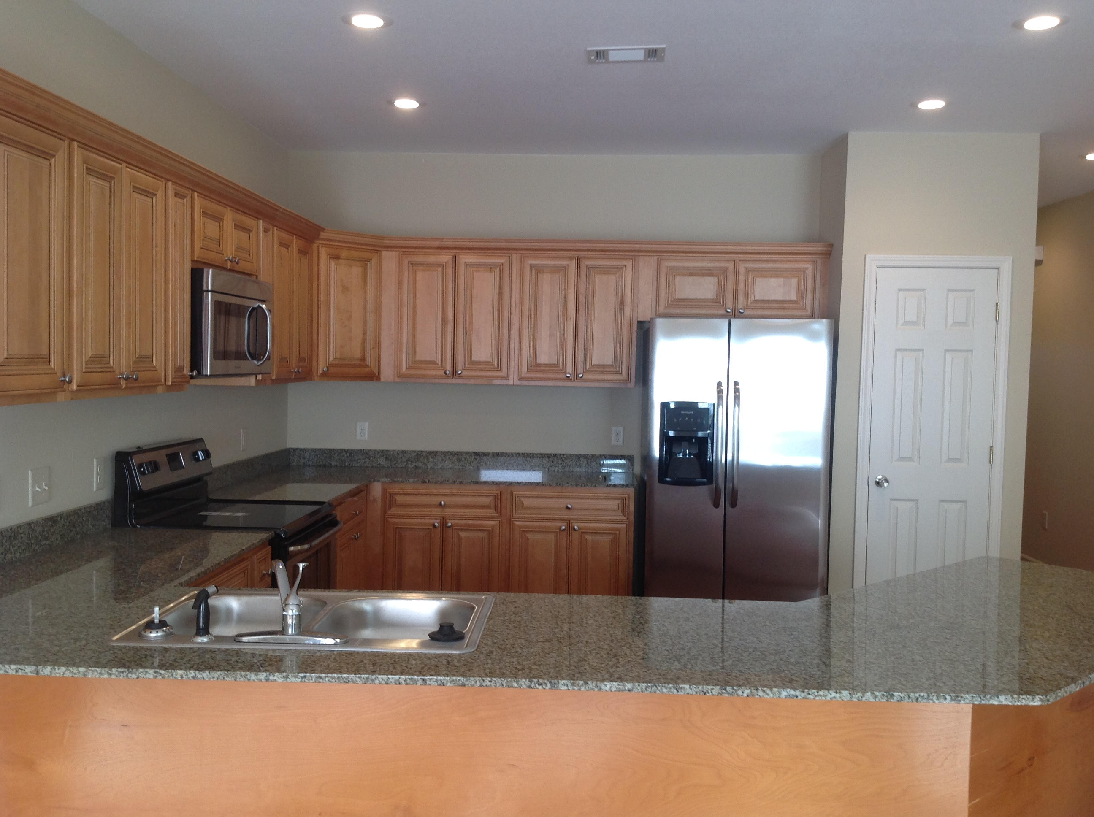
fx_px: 1104
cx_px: 547
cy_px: 408
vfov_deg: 40.6
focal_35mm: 35
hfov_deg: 52.7
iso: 64
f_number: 2.4
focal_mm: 4.28
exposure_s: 1/40
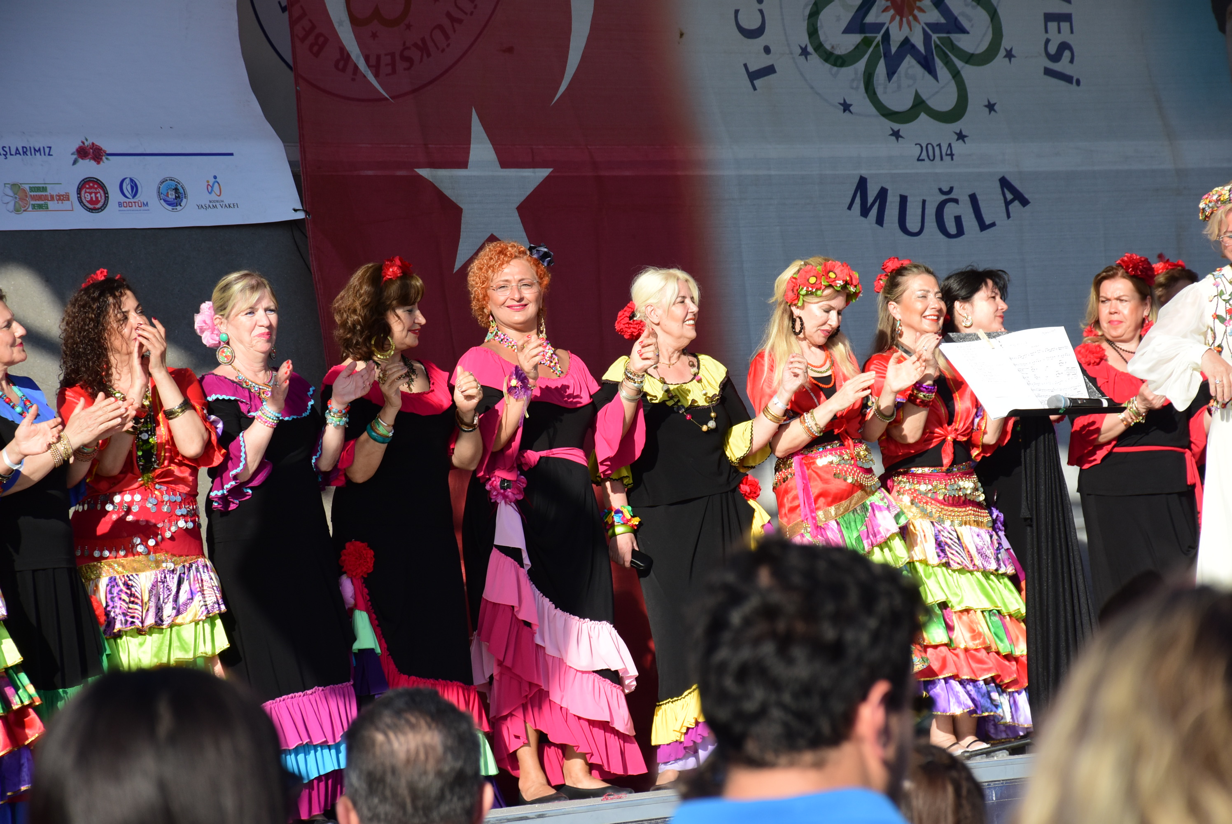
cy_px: 412
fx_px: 4880
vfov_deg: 9.6
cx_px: 616
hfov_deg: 14.4
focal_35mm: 142
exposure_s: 1/1000
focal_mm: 95
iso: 400
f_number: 8
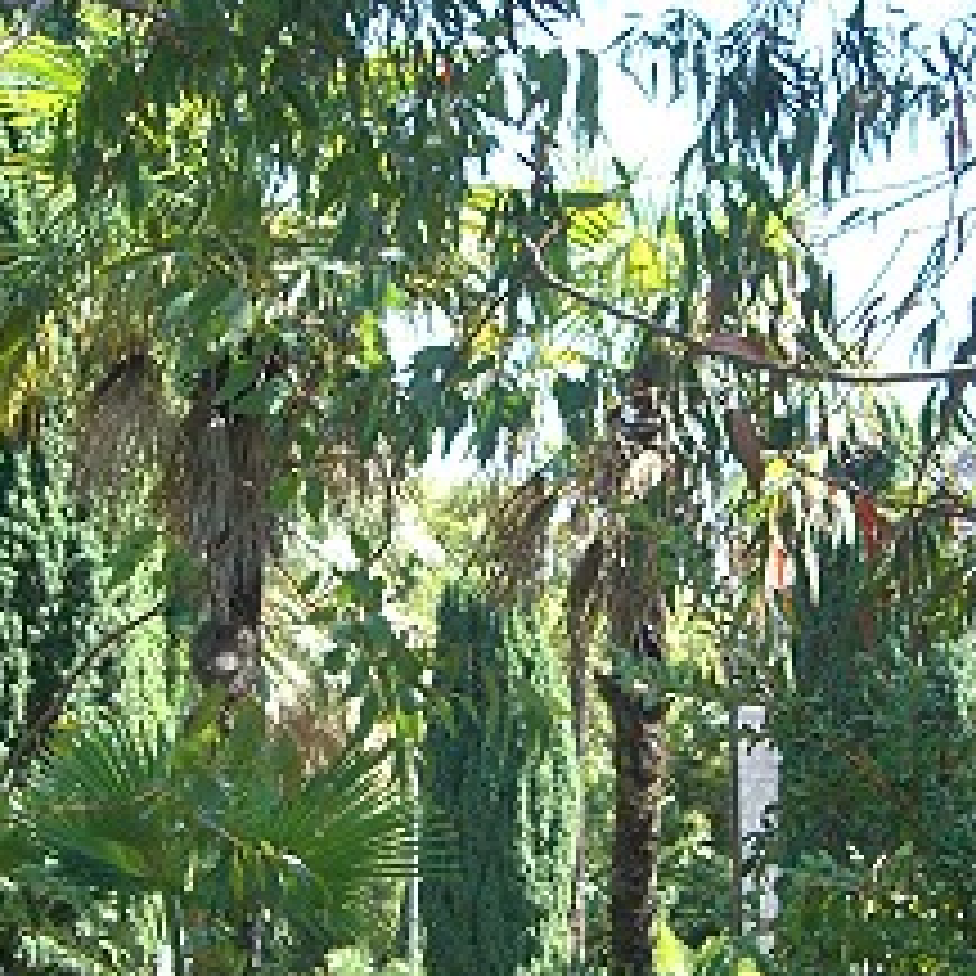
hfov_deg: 17.6
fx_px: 3158
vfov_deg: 17.5
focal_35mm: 99
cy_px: 684
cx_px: 549
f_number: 2.8
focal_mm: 7.9
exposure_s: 1/125
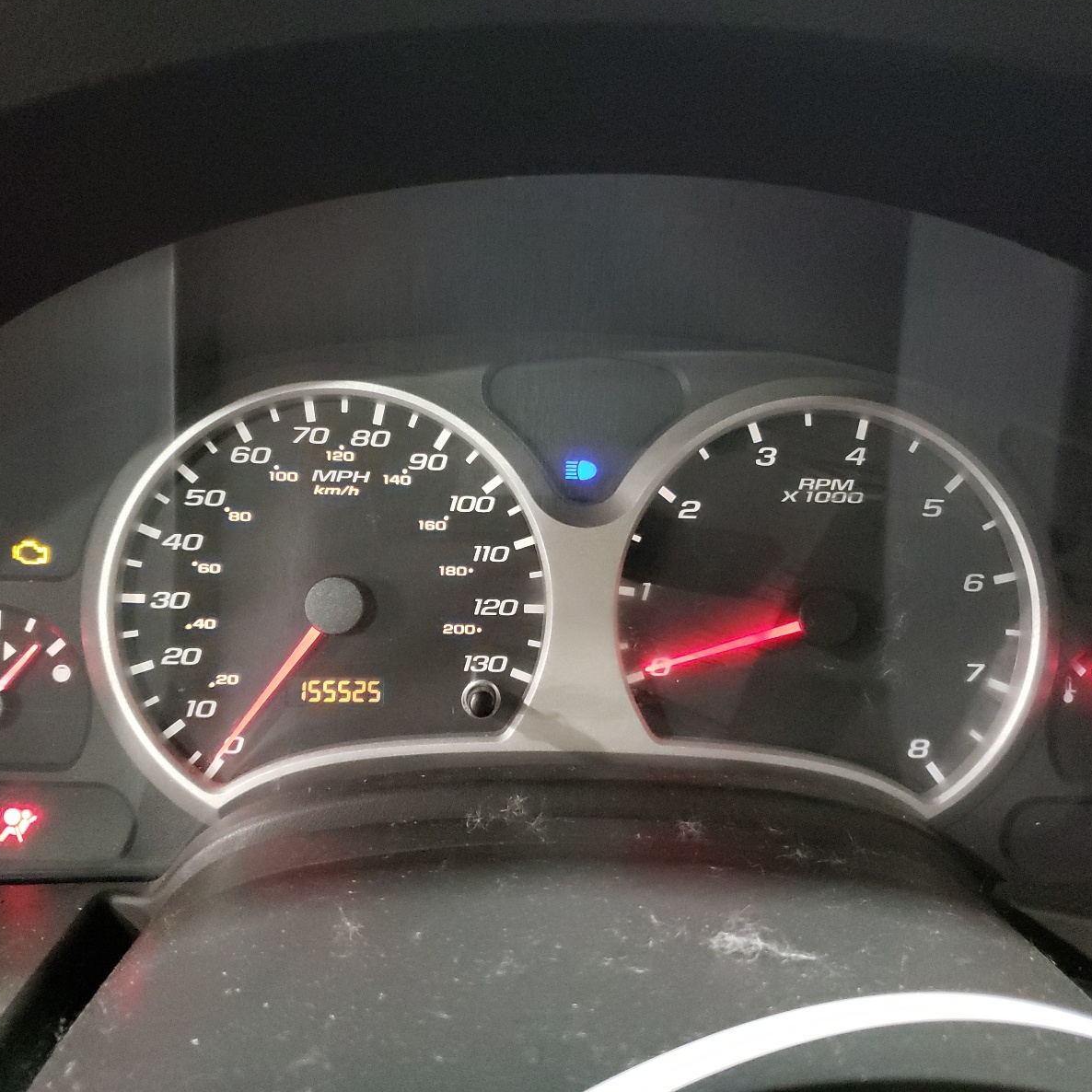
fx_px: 1106
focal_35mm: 31
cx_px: 516
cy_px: 540
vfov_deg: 52.5
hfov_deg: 52.5
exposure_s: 1/24
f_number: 1.5
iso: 819
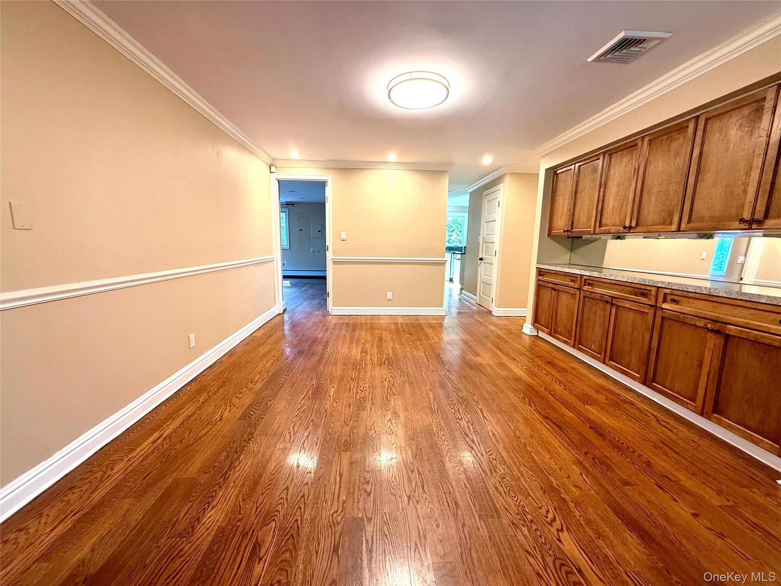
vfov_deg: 85.7
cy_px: 293
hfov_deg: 102.1
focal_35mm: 14
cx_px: 390
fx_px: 316
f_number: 2.2
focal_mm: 2.22
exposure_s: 1/60
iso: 200
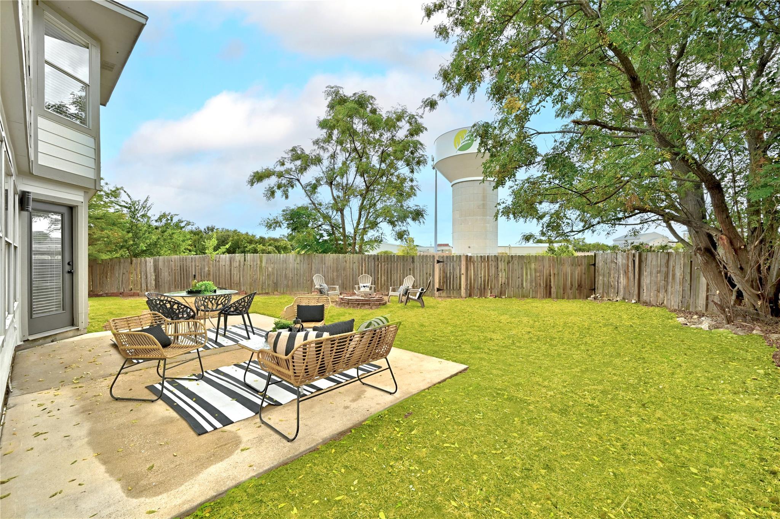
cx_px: 390
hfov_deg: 104.3
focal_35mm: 14
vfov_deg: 81.2
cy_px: 260
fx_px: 303
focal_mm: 14
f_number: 10
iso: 400
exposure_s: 1/100
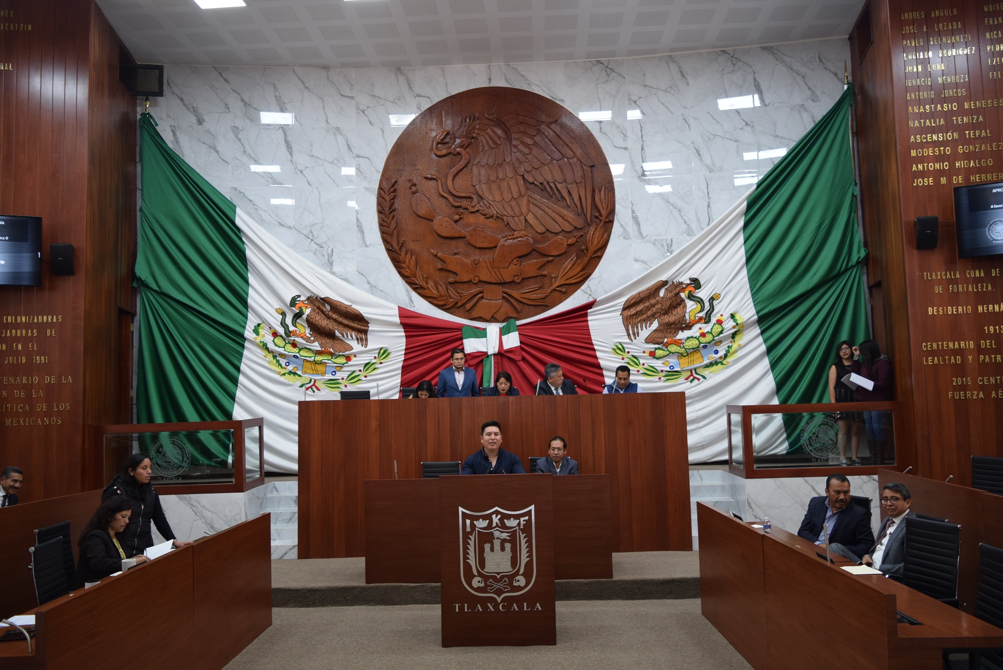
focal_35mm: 30
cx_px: 502
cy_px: 335
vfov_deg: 43.6
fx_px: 836
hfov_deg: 61.9
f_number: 4
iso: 560
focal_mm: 20
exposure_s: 1/60
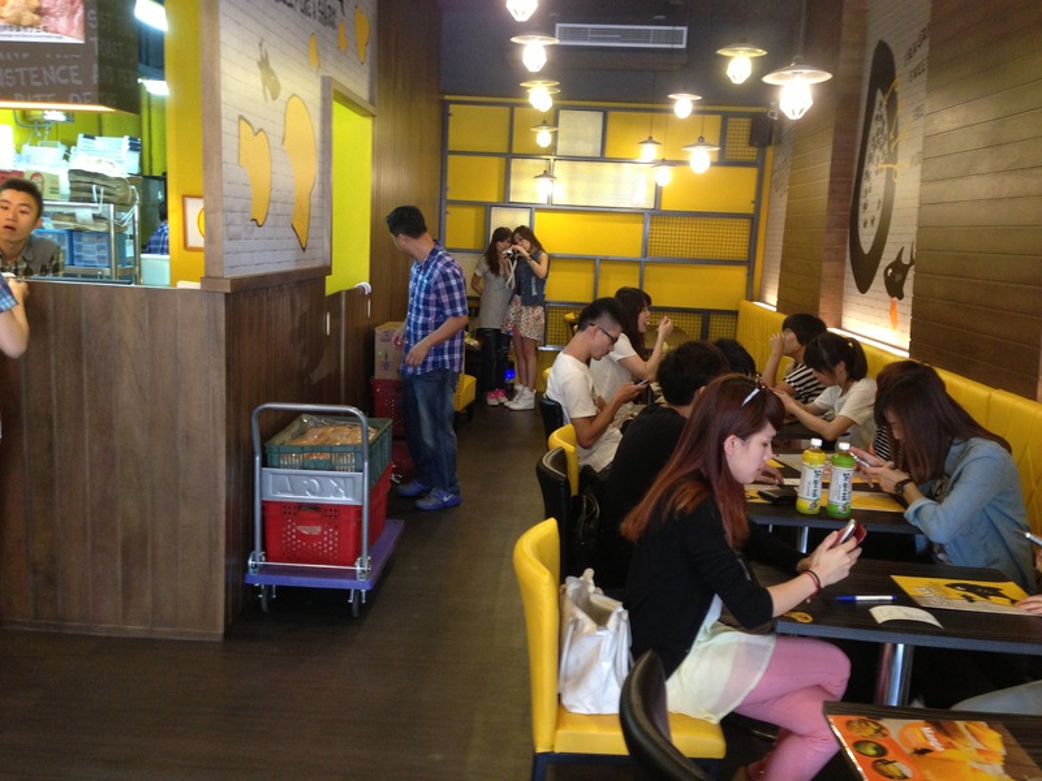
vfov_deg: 42.9
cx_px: 521
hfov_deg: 55.4
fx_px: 993
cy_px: 390
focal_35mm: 33
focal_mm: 4.13
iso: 160
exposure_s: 1/20
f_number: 2.4
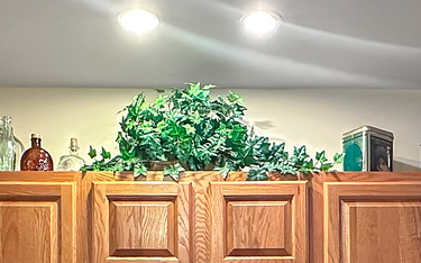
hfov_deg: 35.7
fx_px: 654
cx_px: 223
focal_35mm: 57
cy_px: 455
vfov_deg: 18.5
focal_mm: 2.22
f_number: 2.2
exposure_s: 1/60
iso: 500
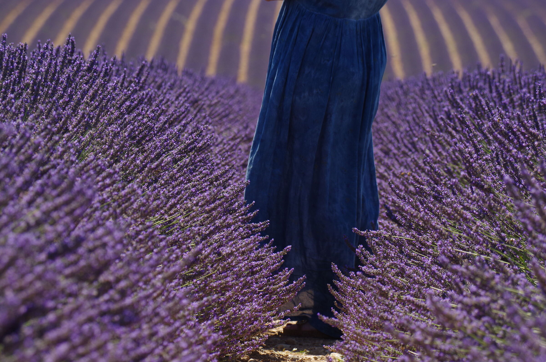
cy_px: 181
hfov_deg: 6.9
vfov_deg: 4.6
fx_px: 4541
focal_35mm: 300
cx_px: 273
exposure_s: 1/320
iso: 200
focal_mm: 200
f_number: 10
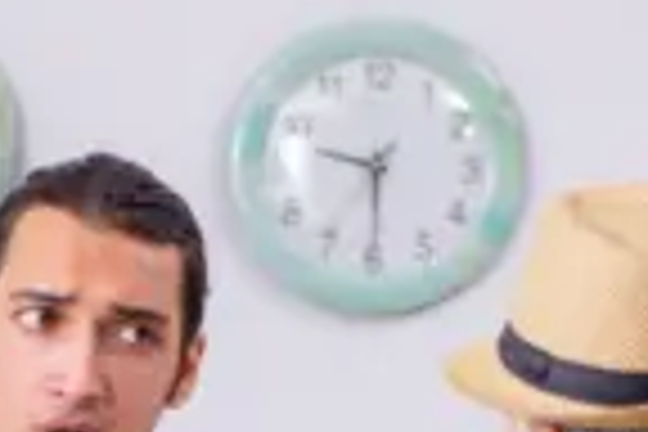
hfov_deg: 4.4
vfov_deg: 2.9
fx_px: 8423
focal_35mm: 468
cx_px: 117
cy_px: 848
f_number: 5
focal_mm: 105
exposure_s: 1/100
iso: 125
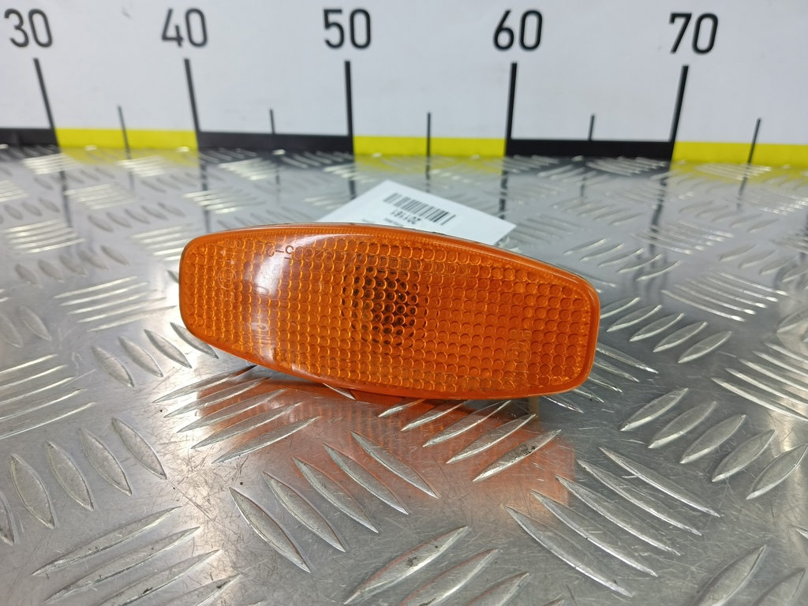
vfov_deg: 58.9
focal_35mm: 23
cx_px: 404
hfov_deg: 73.9
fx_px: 537
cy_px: 303
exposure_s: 1/50
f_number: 1.6
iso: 121
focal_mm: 4.11
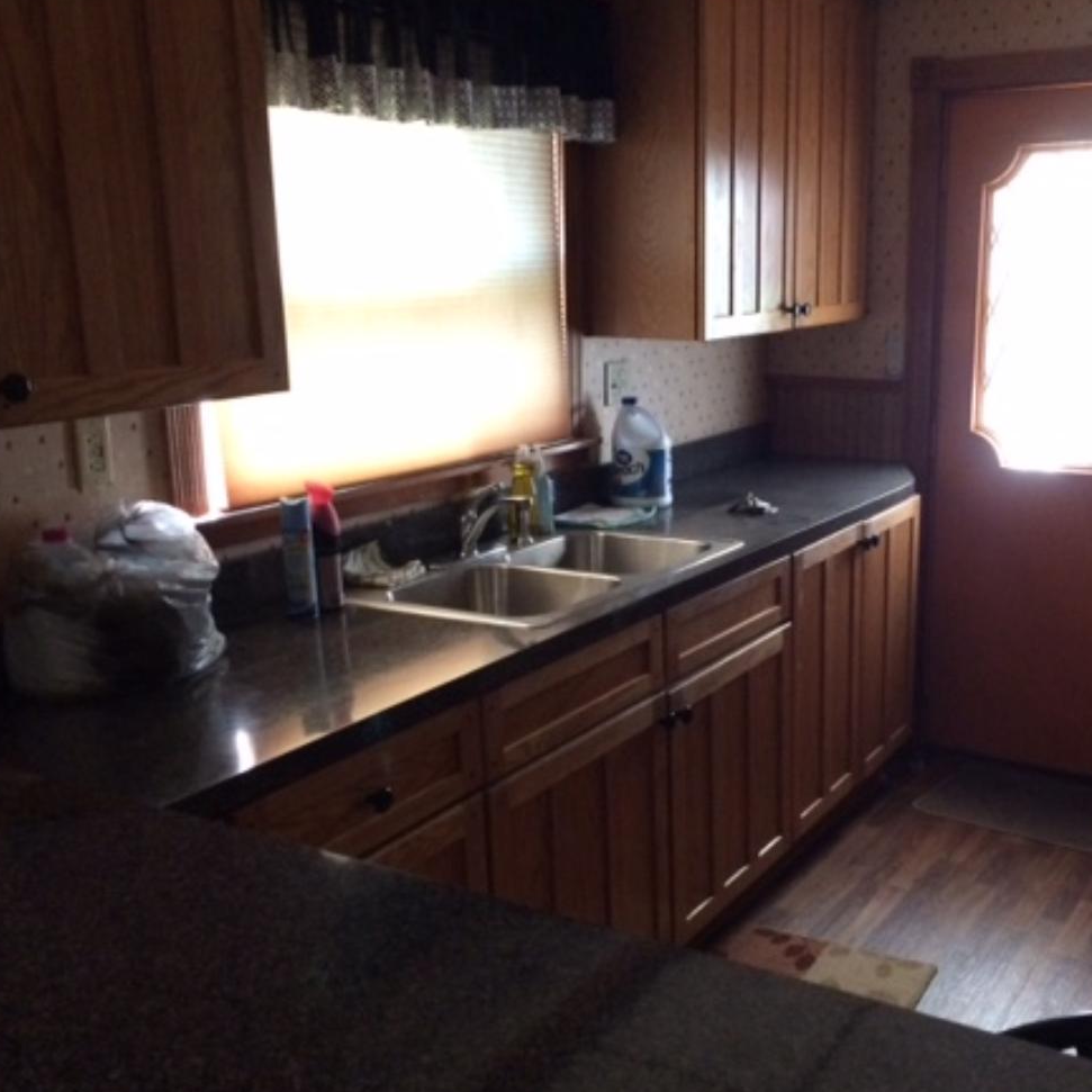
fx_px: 1356
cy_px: 596
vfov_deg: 43.8
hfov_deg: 43.5
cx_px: 687
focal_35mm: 38
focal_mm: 4.15
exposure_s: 1/24
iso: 320
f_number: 2.2
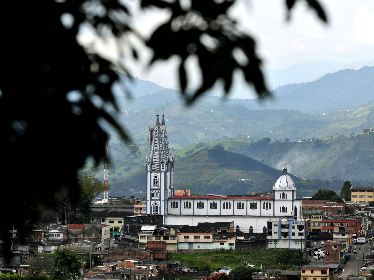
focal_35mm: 245
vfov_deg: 6.1
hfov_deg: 8.1
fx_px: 2647
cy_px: 140
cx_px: 210
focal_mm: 150
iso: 200
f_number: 5.6
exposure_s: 1/125
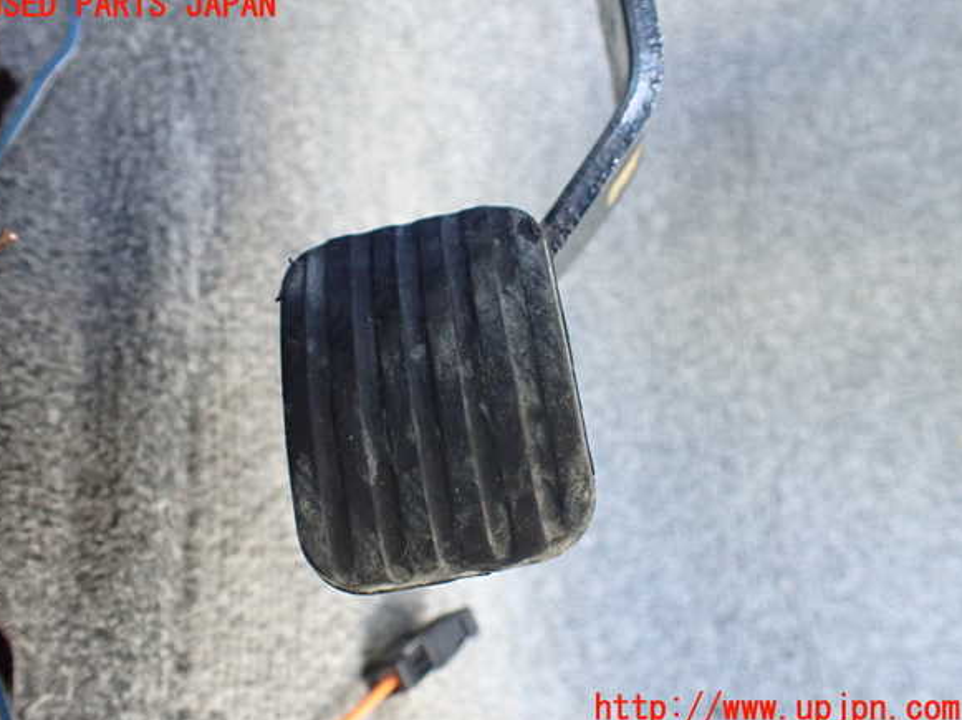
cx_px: 472
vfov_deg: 45.4
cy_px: 358
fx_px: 861
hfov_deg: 58.4
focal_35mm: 31
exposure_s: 1/125
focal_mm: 5.4
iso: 800
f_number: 2.3
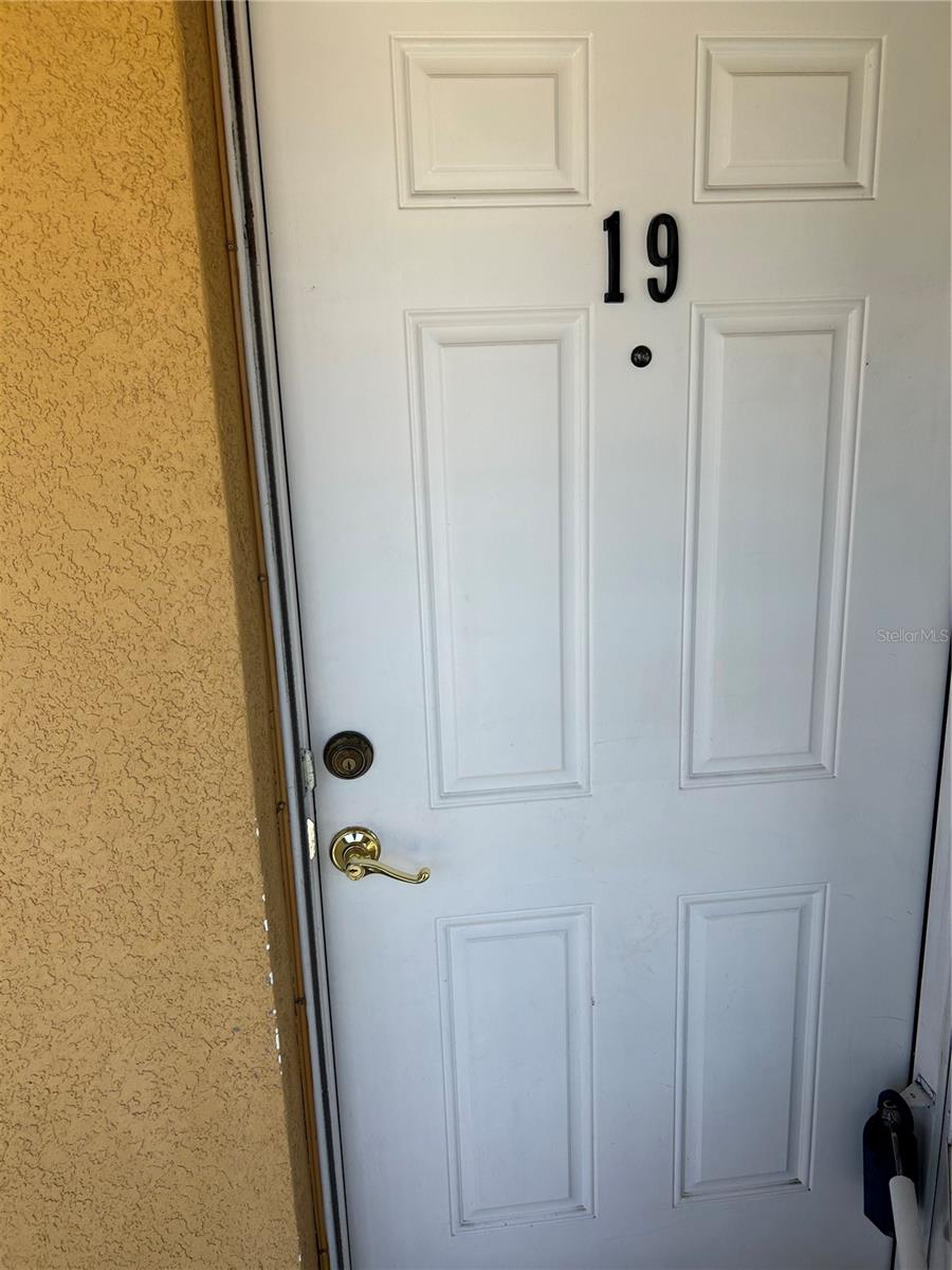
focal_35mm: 26
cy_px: 635
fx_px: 953
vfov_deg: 67.3
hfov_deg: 53.1
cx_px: 476
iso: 50
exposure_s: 1/902
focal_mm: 5.7
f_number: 1.5
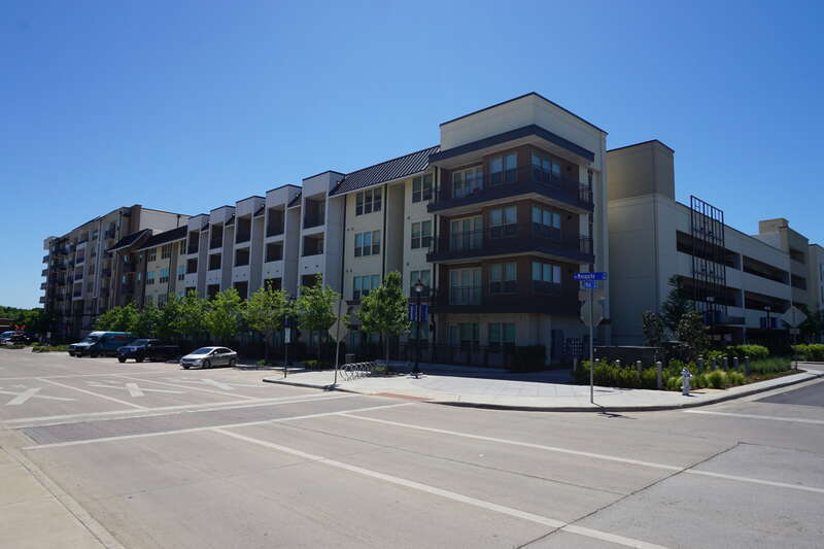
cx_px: 412
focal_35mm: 24
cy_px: 274
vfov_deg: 53.1
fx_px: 549
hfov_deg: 73.8
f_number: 11
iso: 100
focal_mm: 16
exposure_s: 1/200
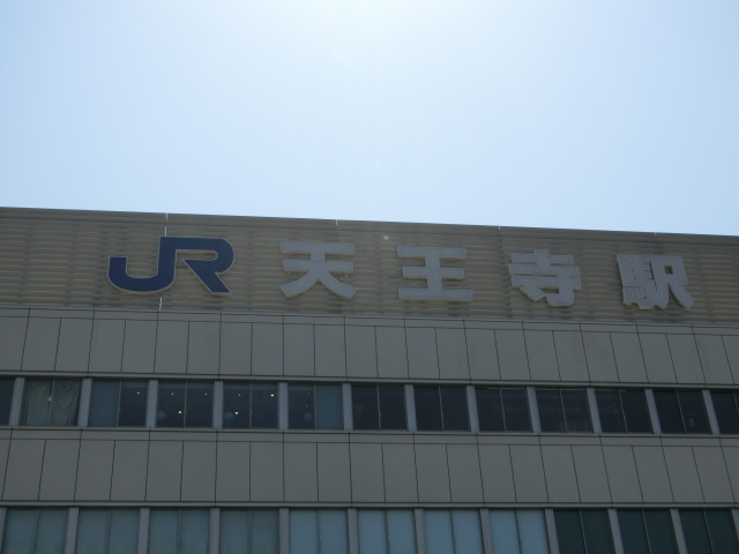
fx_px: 1110
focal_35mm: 52
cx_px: 370
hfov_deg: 36.8
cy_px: 277
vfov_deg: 28.0
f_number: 9.4
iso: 80
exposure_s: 1/320
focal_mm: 9.3
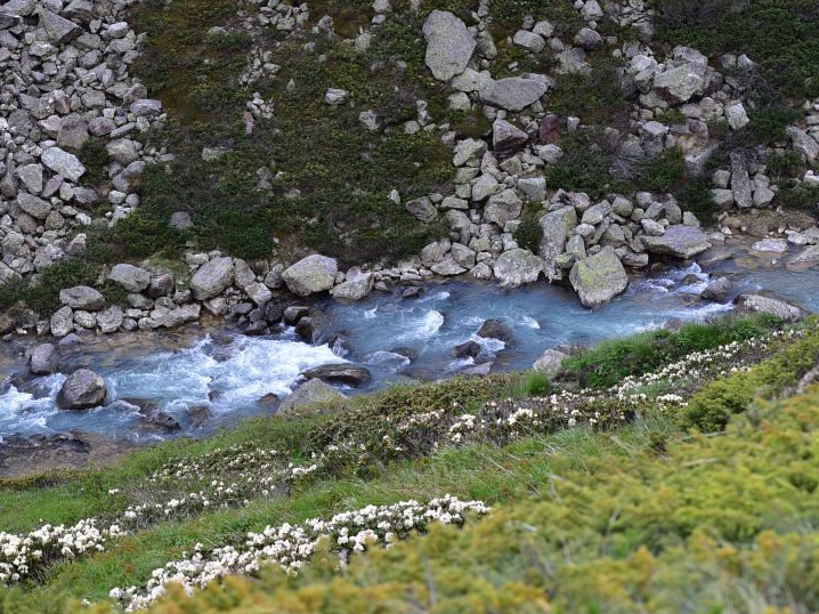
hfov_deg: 13.3
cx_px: 170
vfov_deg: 10.0
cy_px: 328
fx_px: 3500
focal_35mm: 148
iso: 400
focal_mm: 85
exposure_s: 1/250
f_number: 6.3
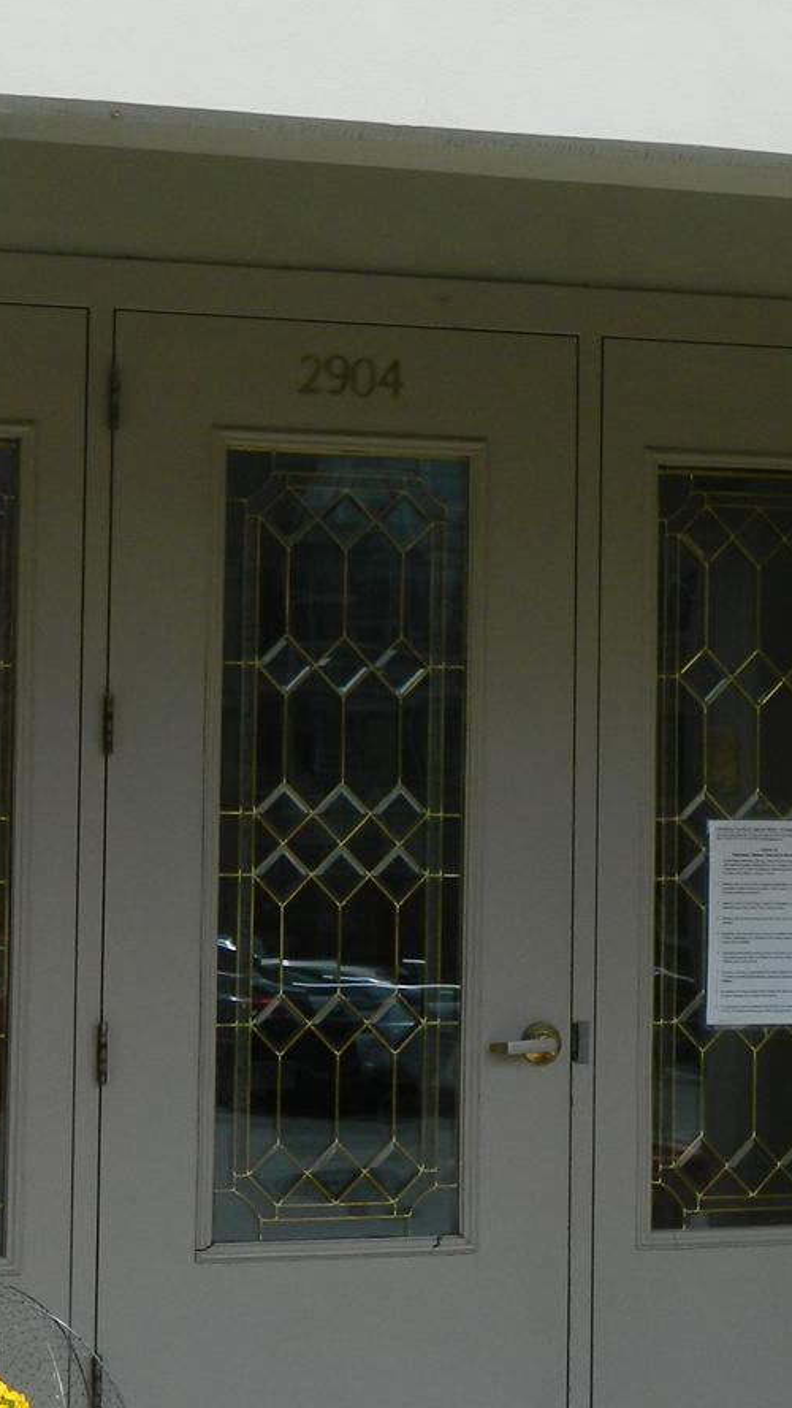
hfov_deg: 10.2
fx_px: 4406
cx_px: 643
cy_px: 496
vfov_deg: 18.1
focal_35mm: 118
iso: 80
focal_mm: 8.4
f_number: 3.6
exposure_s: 1/800
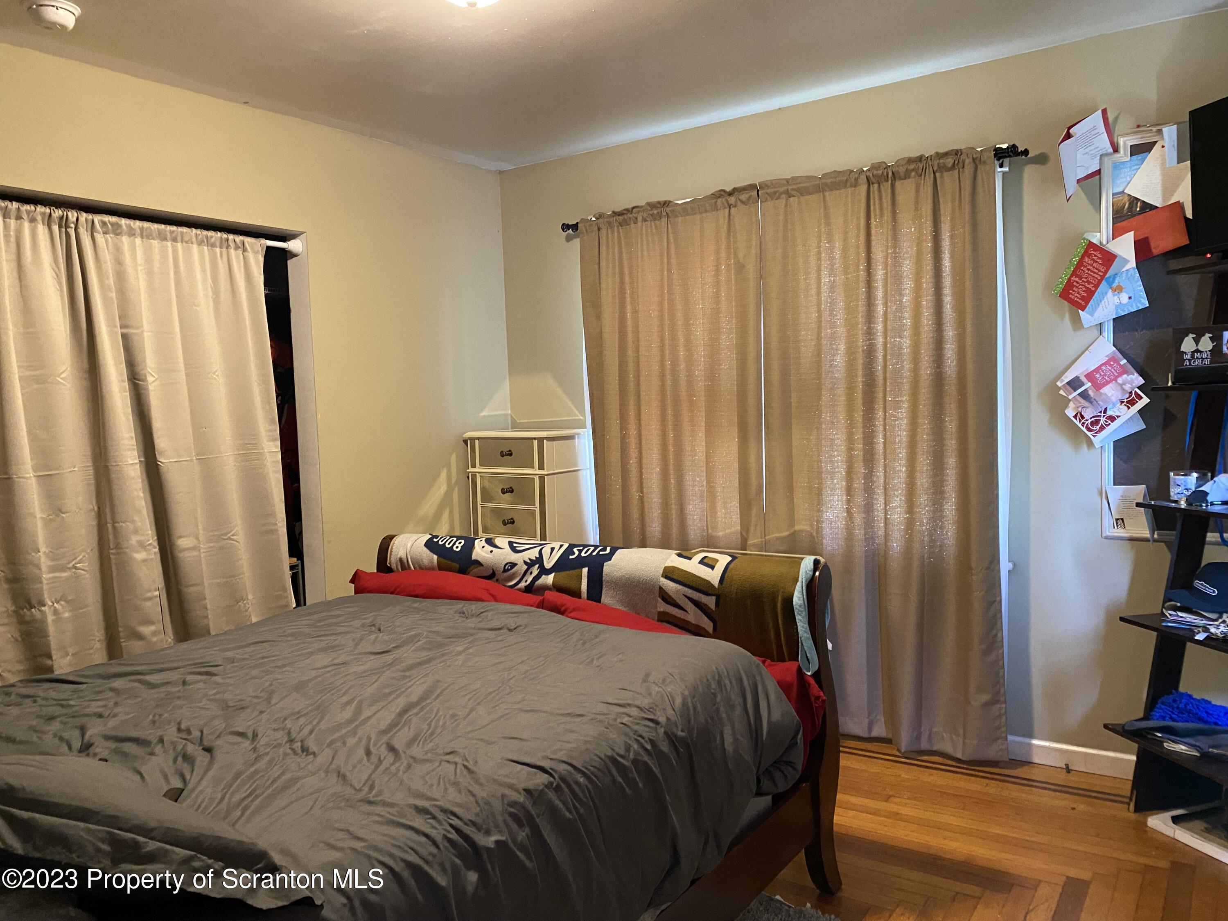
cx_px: 614
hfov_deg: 67.3
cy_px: 460
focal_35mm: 26
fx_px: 922
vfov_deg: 53.1
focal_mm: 4.25
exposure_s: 1/40
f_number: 1.8
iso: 500
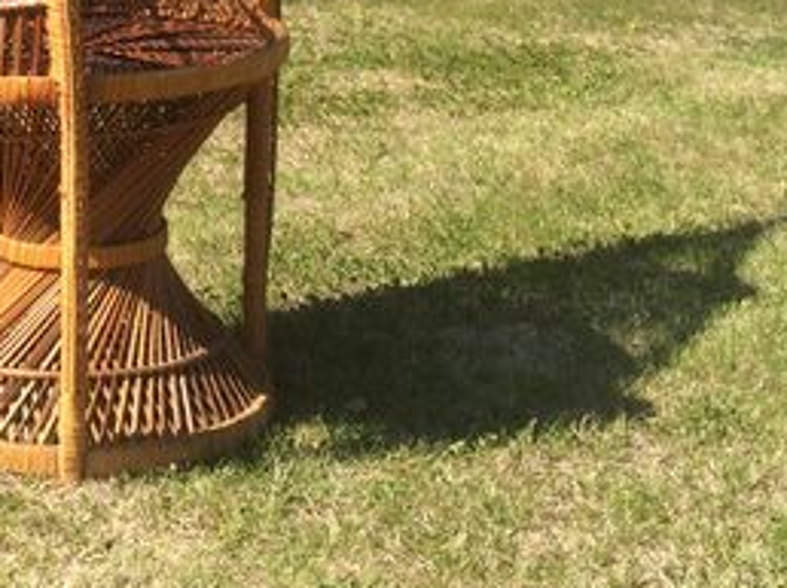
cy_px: -128
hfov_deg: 25.8
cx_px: 21
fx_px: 1635
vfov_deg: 19.2
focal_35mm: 72
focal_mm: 4.15
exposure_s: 1/1580
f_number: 2.2
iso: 32
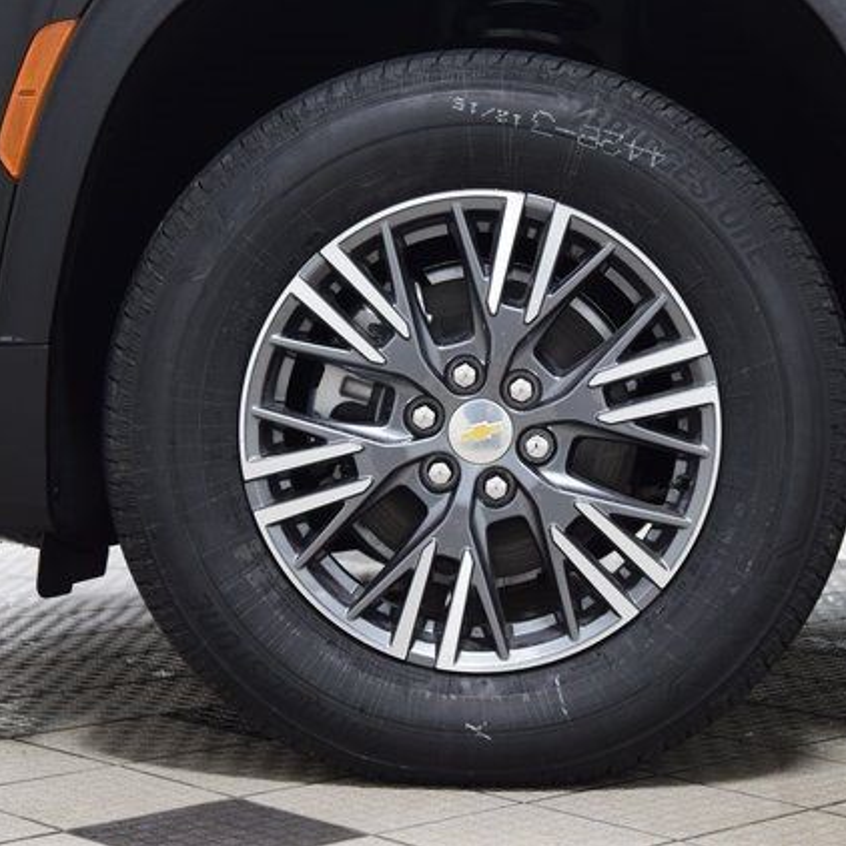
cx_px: 493
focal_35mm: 85
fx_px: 2350
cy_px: 424
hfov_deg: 20.4
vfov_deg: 20.4
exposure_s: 1/15
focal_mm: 44
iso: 1000
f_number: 6.3
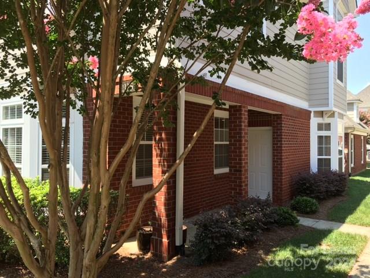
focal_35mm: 29
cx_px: 185
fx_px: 310
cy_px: 139
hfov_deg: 61.7
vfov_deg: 48.2
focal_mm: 4.15
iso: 25
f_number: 2.2
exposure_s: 1/306
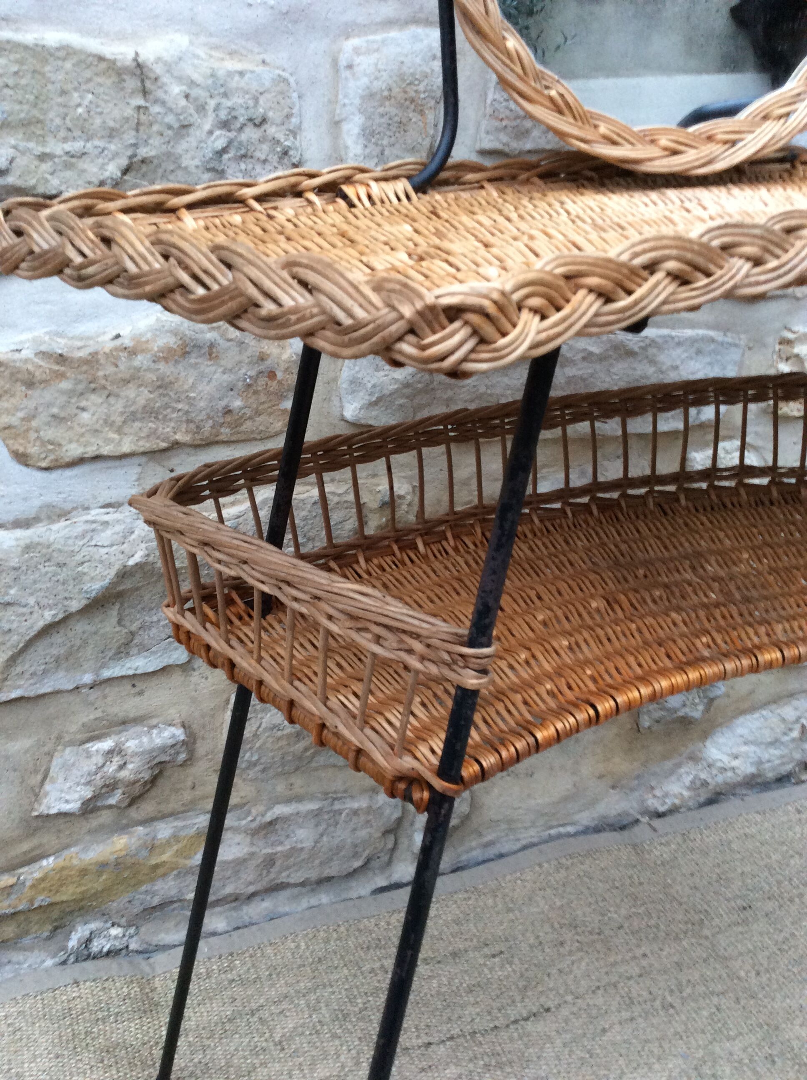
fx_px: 997
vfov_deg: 56.9
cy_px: 540
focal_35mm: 32
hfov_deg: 44.1
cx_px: 404
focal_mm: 3.3
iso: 100
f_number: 2.4
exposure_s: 1/25
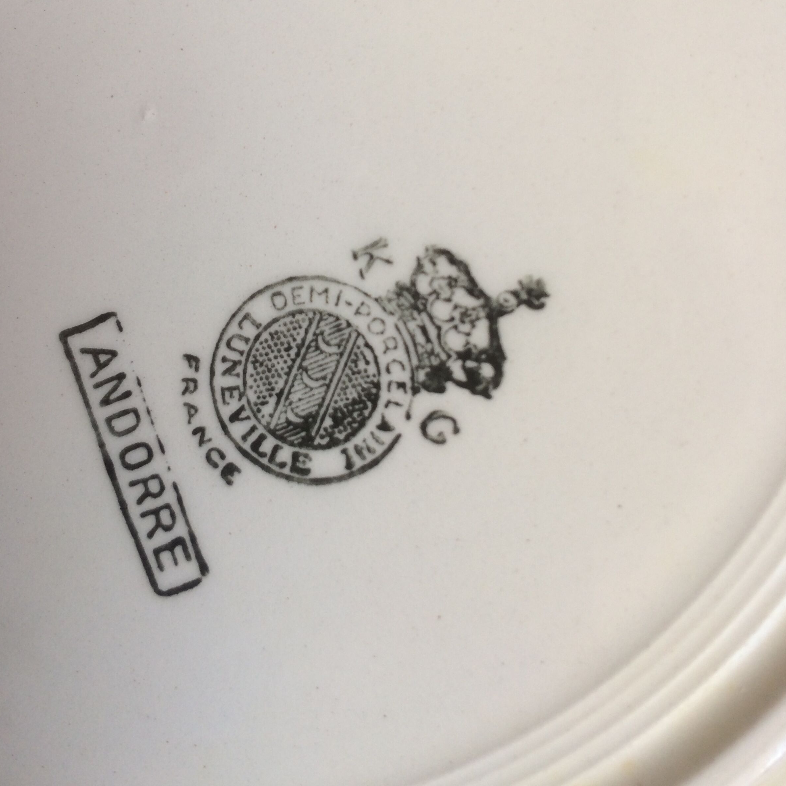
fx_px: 899
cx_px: 395
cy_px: 281
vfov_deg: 46.7
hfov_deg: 47.2
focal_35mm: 35
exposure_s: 1/50
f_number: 2.2
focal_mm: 4.15
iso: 40
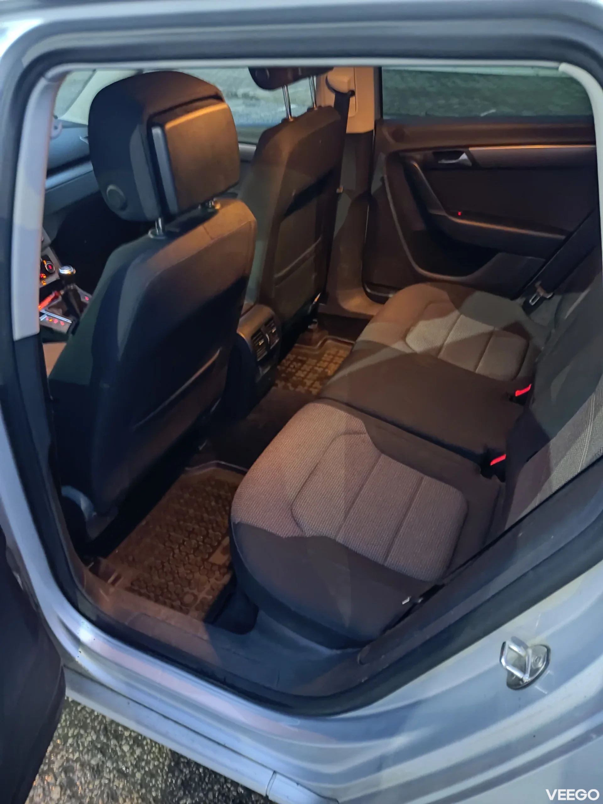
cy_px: 402
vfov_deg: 69.4
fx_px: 581
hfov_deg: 54.9
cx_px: 302
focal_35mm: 25
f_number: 1.79
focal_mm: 4.71
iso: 3557
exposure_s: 1/7
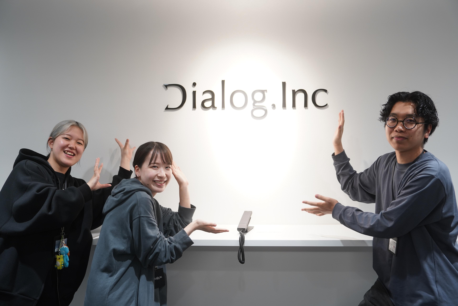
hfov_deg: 60.3
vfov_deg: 42.3
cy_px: 153
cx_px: 229
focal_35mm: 31
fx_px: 394
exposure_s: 1/40
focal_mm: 31
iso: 320
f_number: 2.8
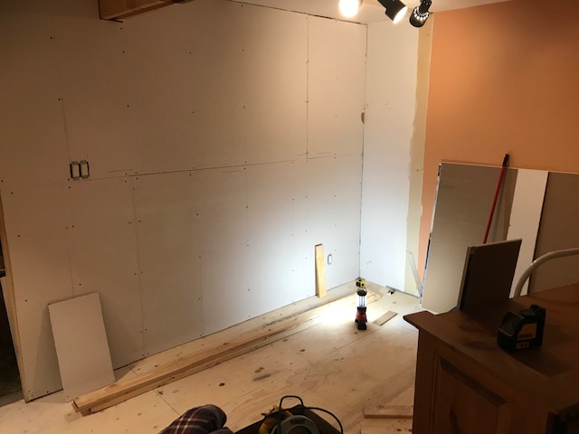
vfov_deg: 49.7
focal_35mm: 28
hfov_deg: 63.4
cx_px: 290
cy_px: 217
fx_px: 468
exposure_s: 1/17
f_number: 1.8
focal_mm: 3.99
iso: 40
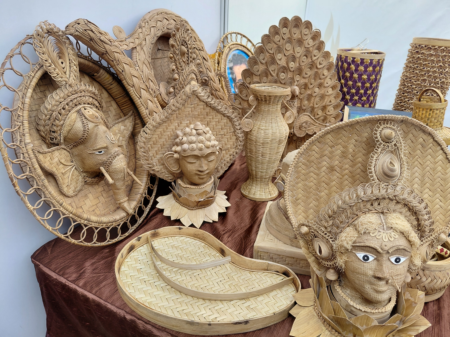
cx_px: 225
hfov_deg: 69.4
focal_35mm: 25
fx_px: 325
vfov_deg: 54.9
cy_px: 168
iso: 50
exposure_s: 1/380
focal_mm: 4.69
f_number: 1.8
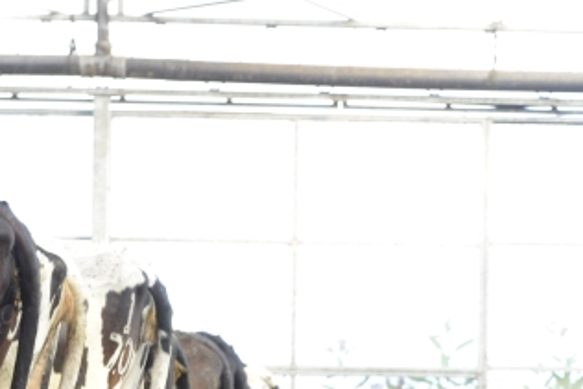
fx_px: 3467
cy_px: 513
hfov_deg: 9.6
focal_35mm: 214
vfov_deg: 6.4
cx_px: 476
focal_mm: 66
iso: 1600
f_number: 6.3
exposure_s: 1/80
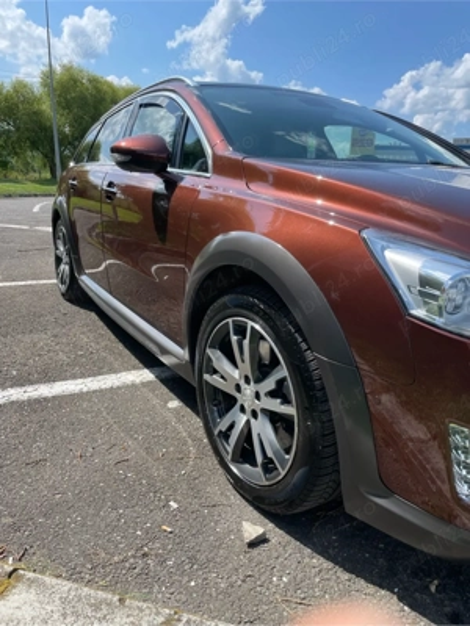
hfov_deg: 53.1
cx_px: 235
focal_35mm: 26
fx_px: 471
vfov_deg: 67.3
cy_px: 313
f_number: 1.6
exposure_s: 1/2020
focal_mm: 4.2
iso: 32
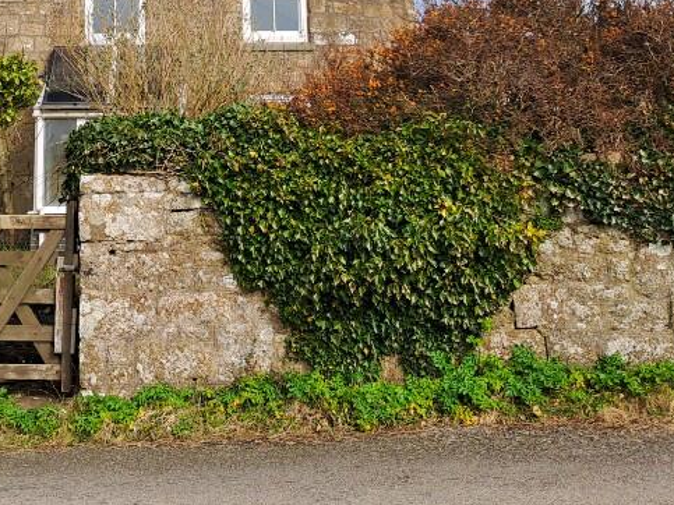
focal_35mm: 53
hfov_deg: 35.3
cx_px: 156
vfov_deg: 26.3
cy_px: 17
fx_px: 1032
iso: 32
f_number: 1.8
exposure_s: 1/943
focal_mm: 4.65
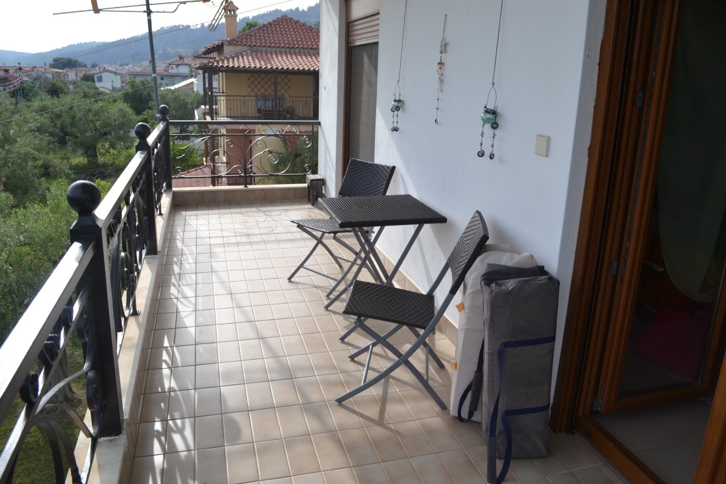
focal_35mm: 27
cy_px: 242
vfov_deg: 47.9
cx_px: 363
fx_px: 544
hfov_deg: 67.4
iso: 100
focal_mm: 18
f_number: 7.1
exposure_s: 1/200
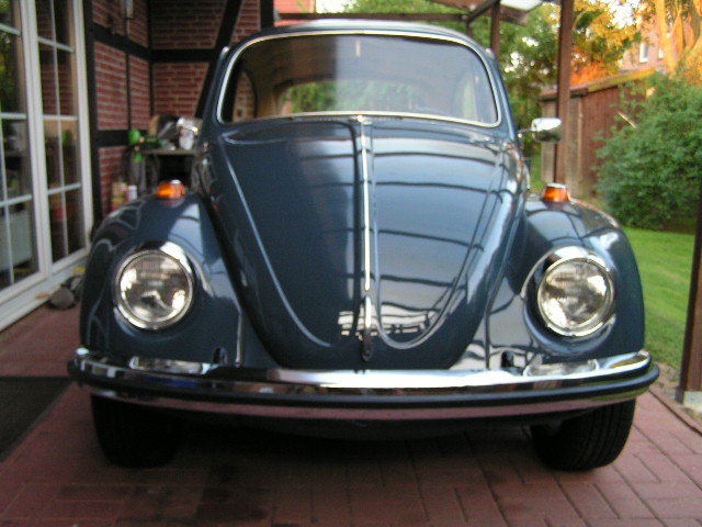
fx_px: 771
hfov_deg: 49.0
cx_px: 351
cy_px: 264
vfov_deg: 37.7
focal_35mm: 38
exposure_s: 1/50
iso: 100
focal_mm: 6.3
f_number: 2.8
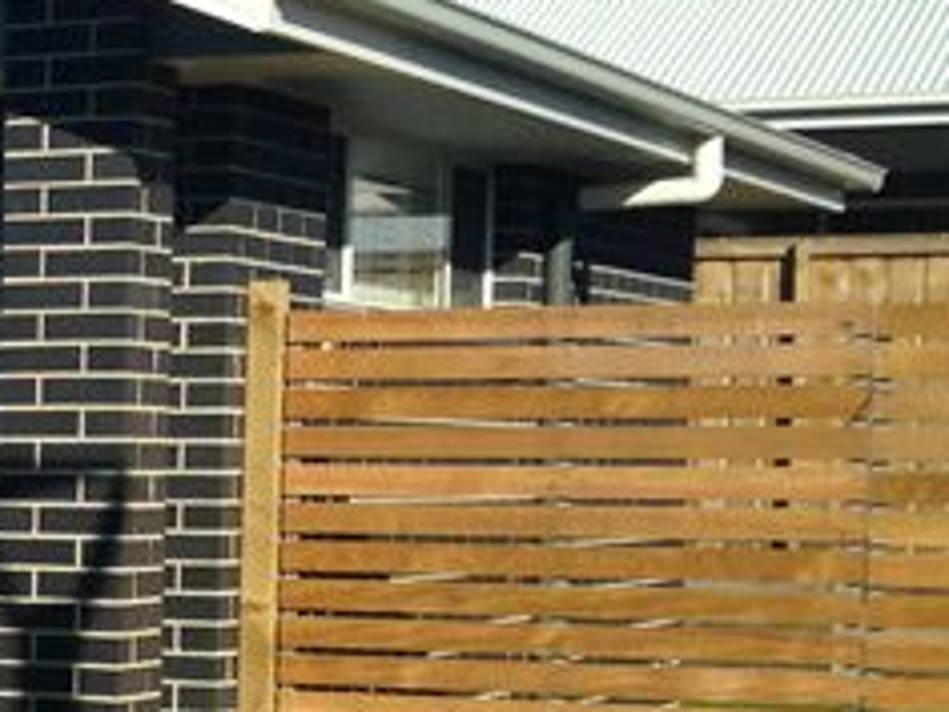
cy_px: 619
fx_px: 3920
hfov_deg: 12.2
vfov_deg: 10.3
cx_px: -961
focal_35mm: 143
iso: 50
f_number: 2.4
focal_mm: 4.13
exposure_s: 1/2169
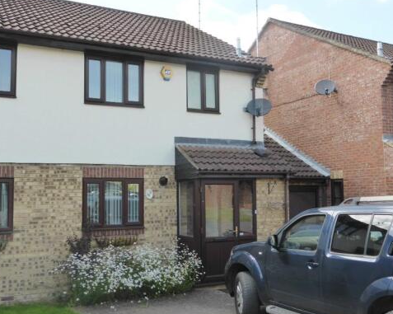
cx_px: 188
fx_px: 430
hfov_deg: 49.1
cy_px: 158
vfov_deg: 40.1
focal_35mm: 37
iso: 200
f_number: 3.6
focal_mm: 5.4
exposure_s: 1/320
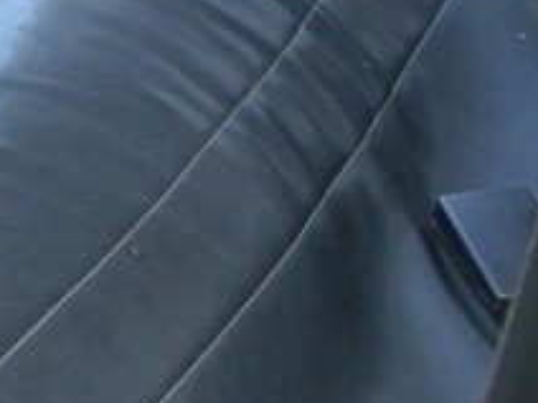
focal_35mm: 98
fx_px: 1523
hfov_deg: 17.0
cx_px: -388
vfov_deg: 13.9
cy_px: -243
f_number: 1.8
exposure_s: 1/50
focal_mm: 3.98
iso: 40
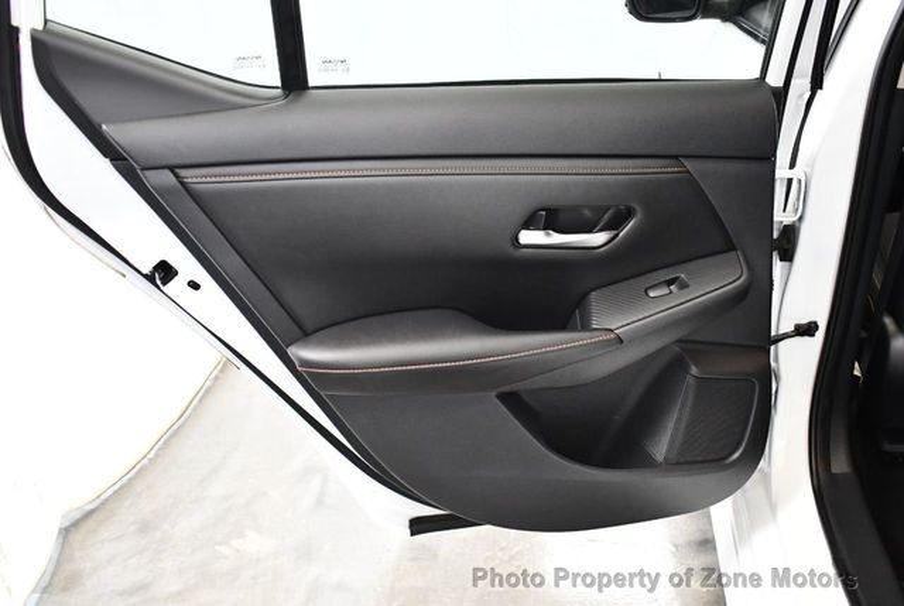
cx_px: 452
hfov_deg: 53.1
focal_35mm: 36
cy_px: 303
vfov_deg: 37.0
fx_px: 905
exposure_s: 1/80
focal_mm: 18
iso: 3200
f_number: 3.5
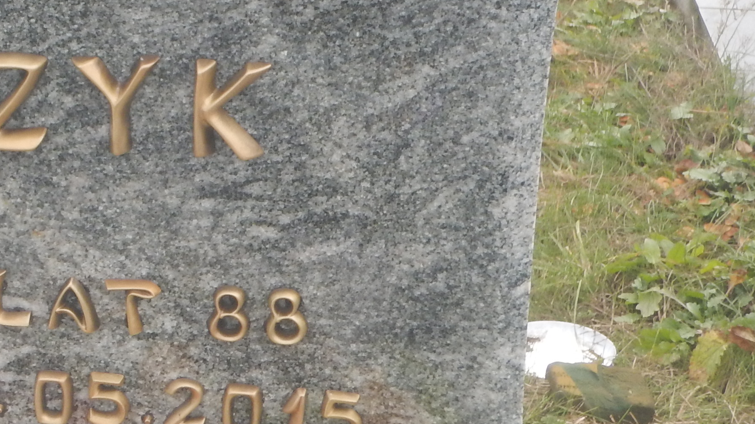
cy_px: -28
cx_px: -23
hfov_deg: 21.4
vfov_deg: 12.4
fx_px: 1922
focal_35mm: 96
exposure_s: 1/125
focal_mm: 6.1
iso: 125
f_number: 4.2
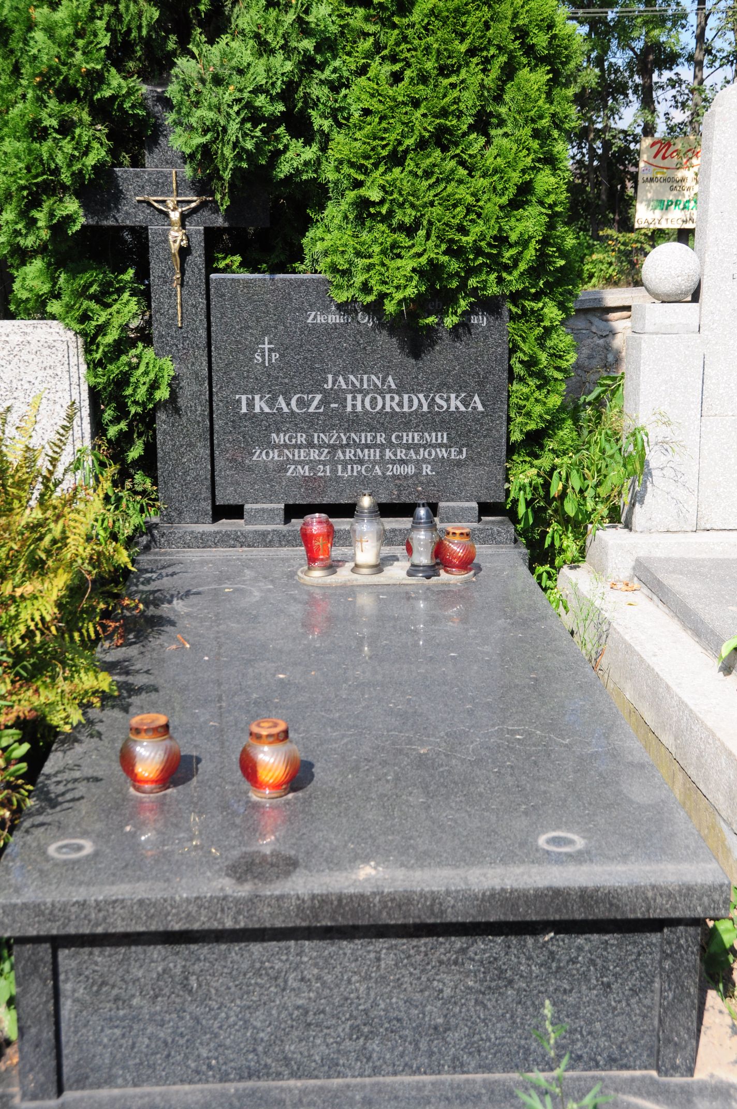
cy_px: 554
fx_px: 1432
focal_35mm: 46
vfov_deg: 42.4
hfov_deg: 28.9
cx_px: 368
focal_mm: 31
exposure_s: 1/1000
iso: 400
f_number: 7.1
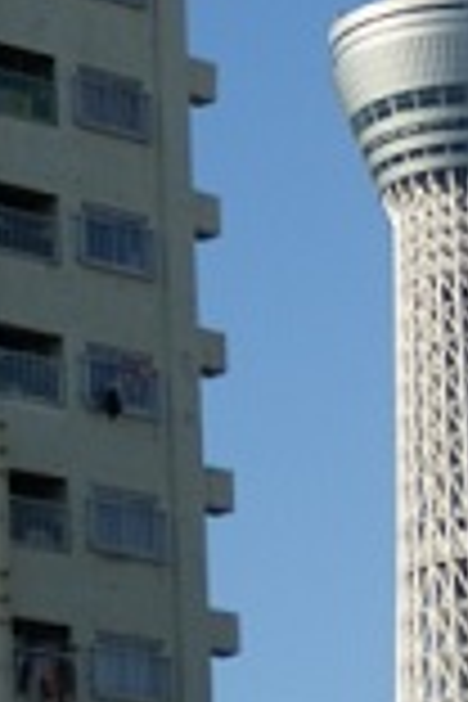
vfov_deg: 7.9
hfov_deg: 5.3
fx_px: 5050
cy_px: 4
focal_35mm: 259
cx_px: 493
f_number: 3.5
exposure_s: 1/1600
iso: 100
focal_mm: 50
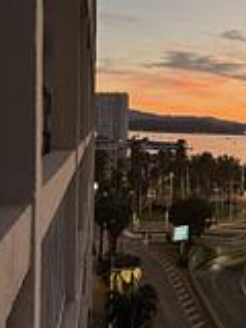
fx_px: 569
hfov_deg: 22.3
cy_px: 172
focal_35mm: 60
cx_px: 303
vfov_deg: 32.2
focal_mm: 6.76
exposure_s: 1/121
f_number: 1.78
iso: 200
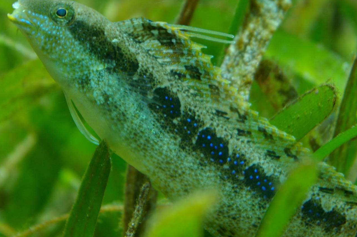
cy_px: 94
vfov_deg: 13.2
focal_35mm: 104
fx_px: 1027
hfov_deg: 19.7
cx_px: 191
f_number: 8
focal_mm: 55
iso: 400
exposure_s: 1/30
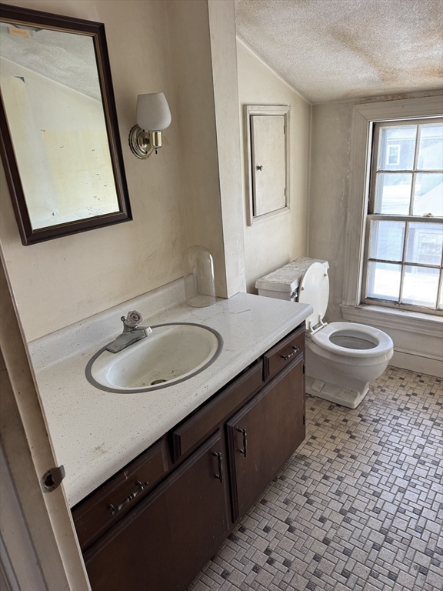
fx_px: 410
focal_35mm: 24
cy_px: 296
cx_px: 222
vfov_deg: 71.6
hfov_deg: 56.8
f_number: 1.78
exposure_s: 1/121
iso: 100
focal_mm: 6.76
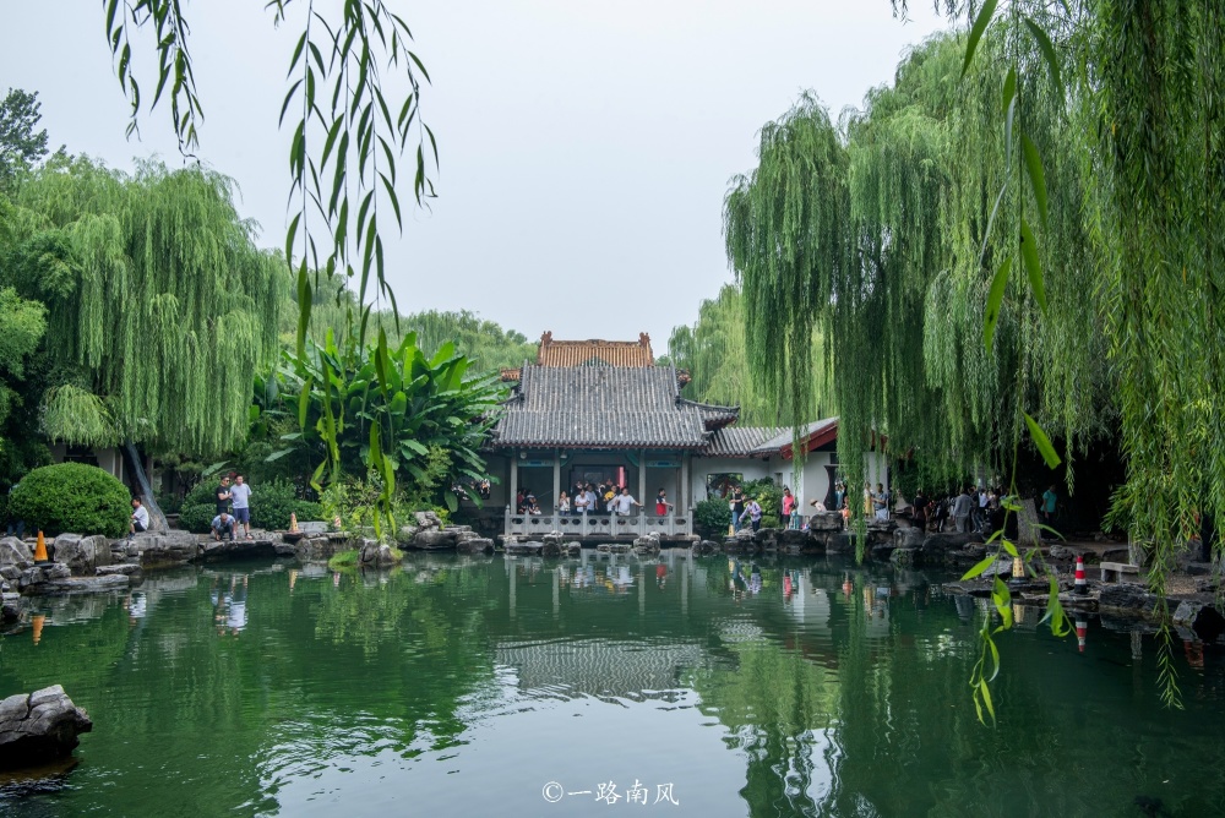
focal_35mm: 31
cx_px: 612
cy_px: 409
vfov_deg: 42.4
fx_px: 1055
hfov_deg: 60.3
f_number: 13
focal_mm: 31
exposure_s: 1/80
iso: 200
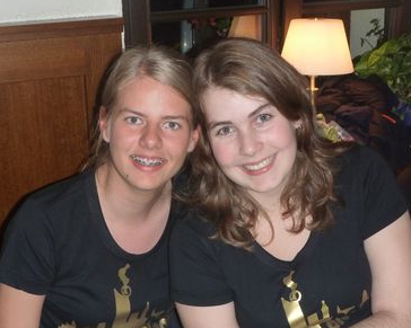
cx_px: 207
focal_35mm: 44
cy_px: 163
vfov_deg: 34.1
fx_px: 535
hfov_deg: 42.0
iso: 250
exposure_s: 1/30
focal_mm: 7.4
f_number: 4.2
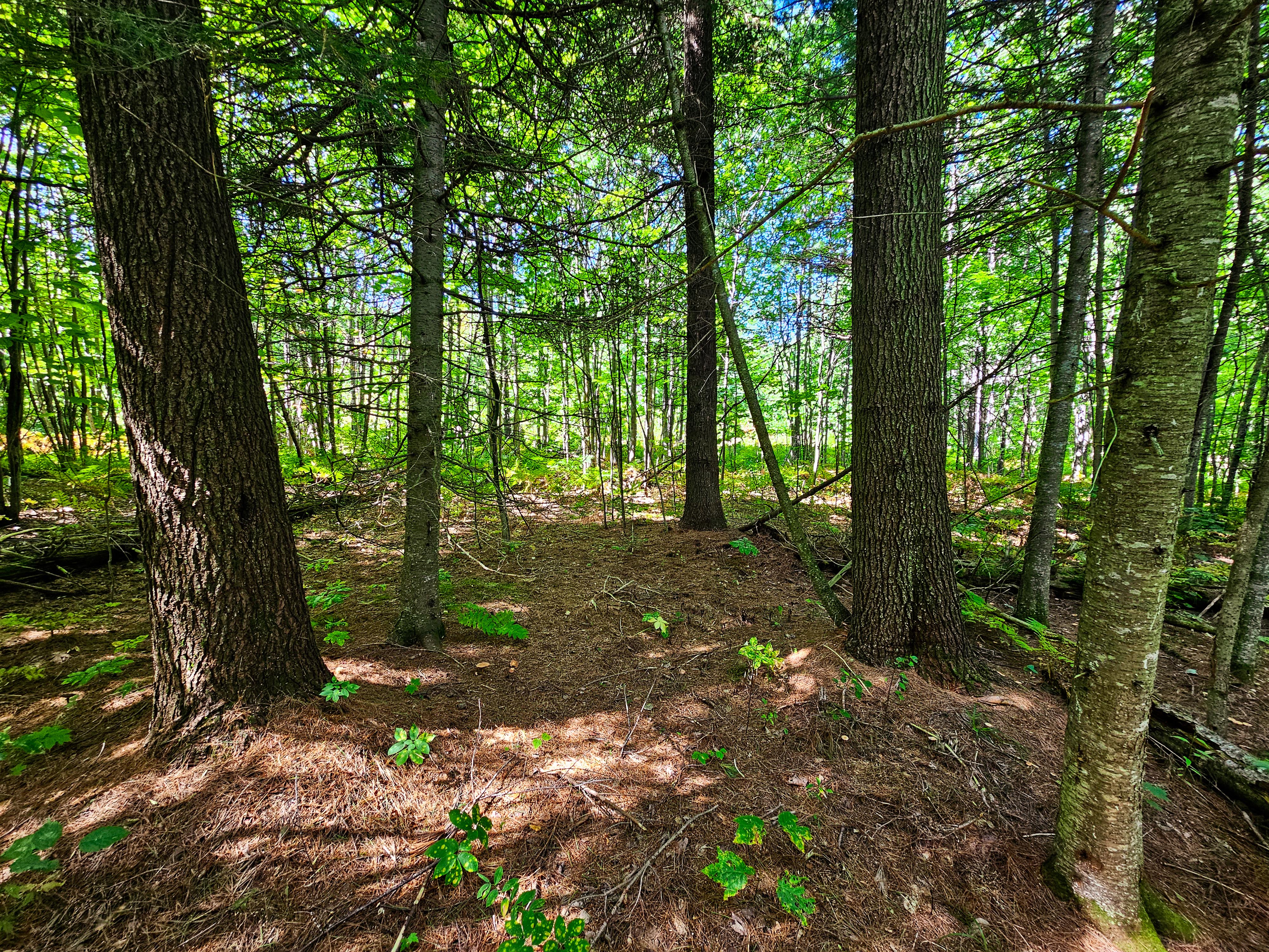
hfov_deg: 106.2
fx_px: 477
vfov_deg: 89.9
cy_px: 476
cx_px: 634
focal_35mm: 13
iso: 125
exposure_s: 1/60
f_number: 2.2
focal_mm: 2.2
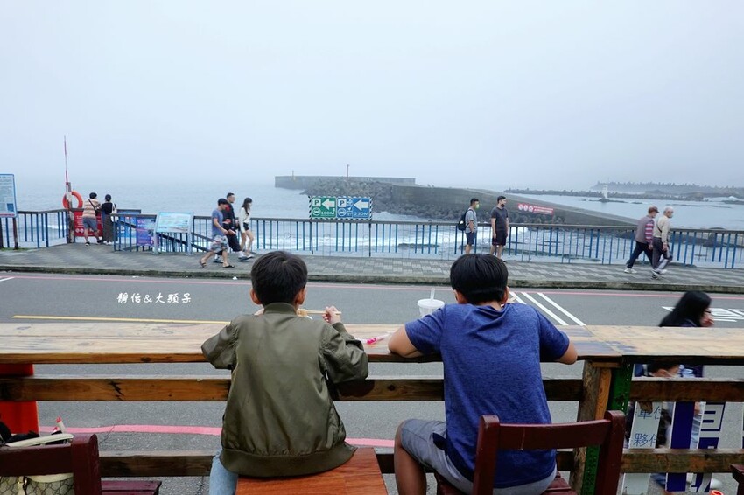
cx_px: 372
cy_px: 248
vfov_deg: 53.1
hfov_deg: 73.8
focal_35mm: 24
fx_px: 496
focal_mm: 9
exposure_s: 1/30
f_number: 2.8
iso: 250
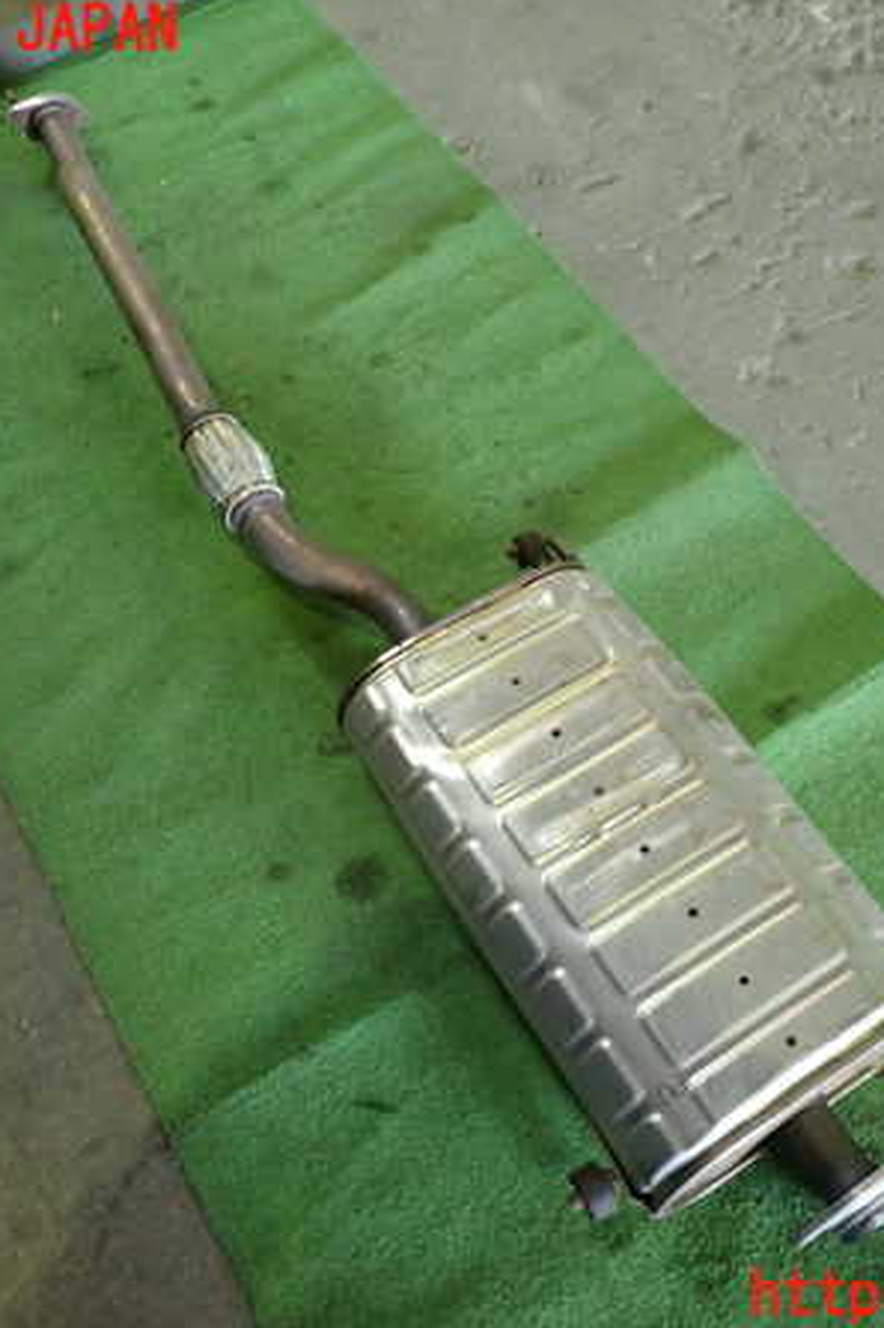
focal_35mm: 35
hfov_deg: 37.7
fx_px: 1290
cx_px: 530
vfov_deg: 54.5
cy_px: 664
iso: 320
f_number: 2
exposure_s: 1/30
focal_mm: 4.5
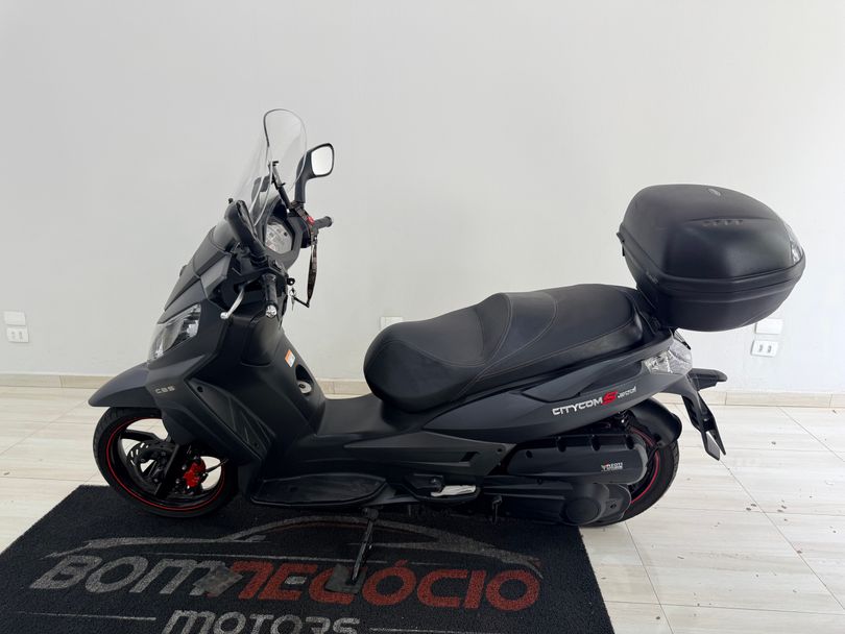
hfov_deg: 71.6
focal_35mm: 24
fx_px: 586
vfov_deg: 56.8
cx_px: 422
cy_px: 317
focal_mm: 6.76
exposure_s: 1/121
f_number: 1.78
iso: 100
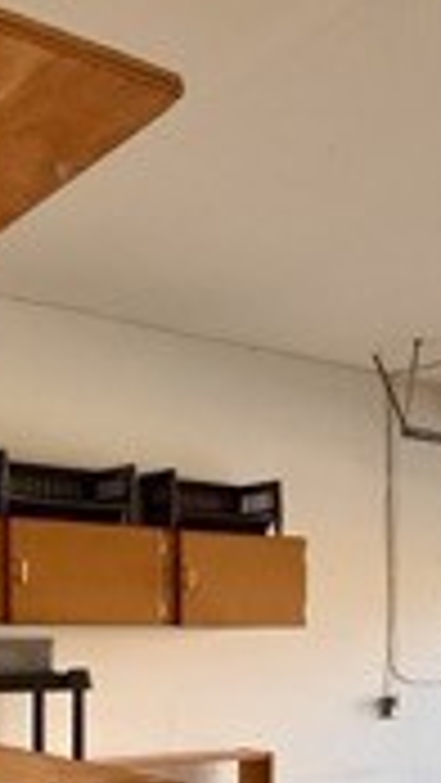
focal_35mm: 56
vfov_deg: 35.7
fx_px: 1163
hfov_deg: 19.0
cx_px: 652
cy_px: 648
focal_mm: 2.22
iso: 50
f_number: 2.2
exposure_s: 1/120
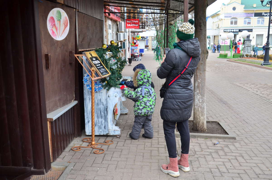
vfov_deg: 39.8
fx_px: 249
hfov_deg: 57.3
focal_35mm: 33
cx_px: 136
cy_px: 90
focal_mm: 22
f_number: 5.6
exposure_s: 1/80
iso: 200
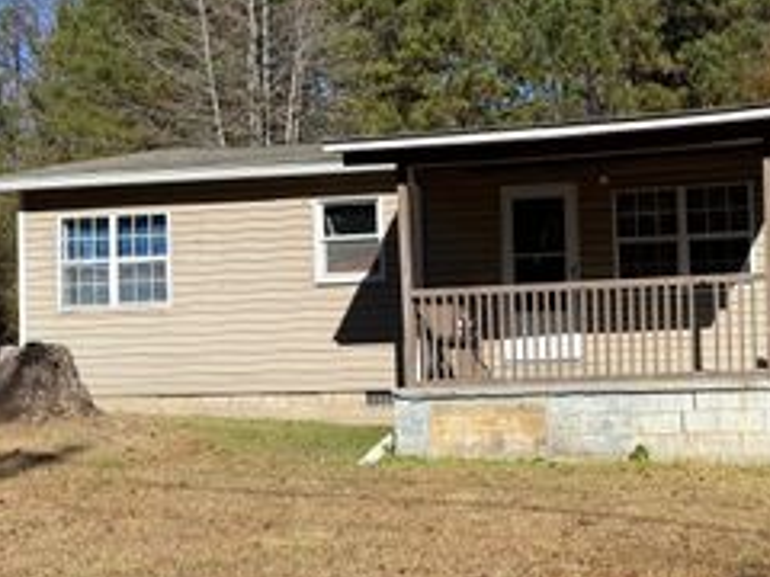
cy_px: 300
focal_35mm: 50
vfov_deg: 29.1
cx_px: 565
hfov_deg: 37.4
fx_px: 1112
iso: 80
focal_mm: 6.76
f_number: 1.78
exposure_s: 1/4405
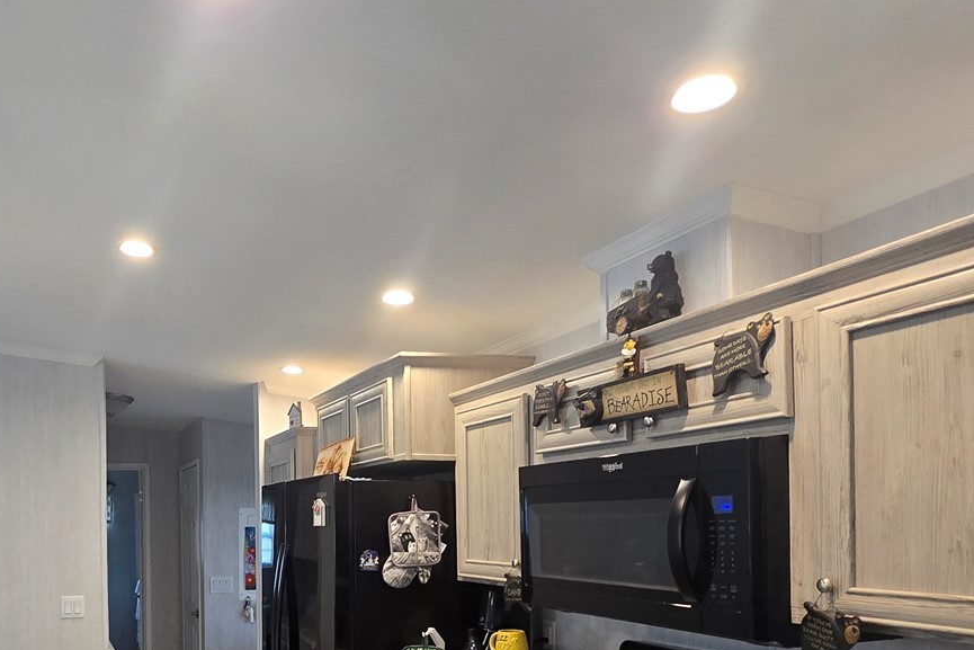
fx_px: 676
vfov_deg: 48.1
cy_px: 529
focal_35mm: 25
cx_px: 236
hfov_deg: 66.7
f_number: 2.2
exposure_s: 1/60
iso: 160
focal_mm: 2.2
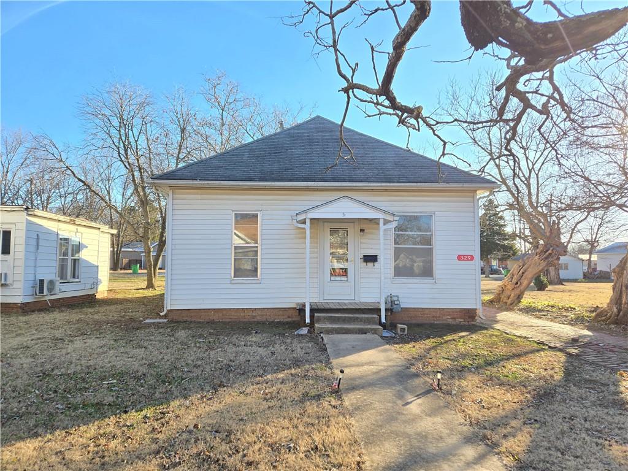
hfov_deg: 73.9
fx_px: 417
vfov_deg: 58.9
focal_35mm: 23
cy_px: 236
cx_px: 314
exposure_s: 1/426
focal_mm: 5.4
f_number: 1.8
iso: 25
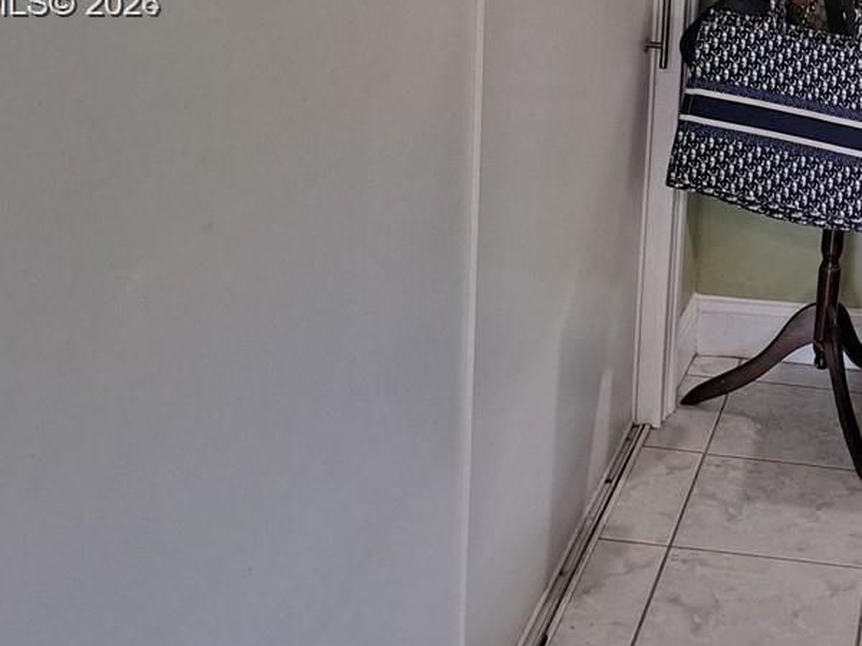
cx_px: 862
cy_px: 6
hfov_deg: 28.4
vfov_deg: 22.1
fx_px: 1594
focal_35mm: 64
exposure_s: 1/60
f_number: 1.8
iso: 320
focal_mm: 5.23
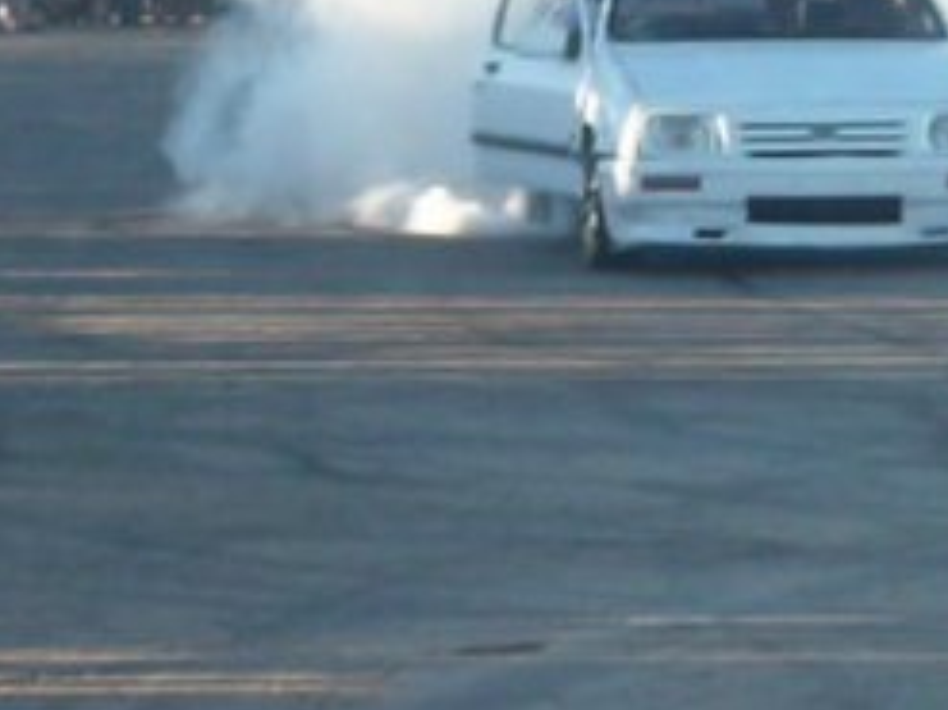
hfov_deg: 8.1
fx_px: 6652
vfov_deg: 6.1
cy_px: 261
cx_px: 921
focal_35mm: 243
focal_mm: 16.5
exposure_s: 1/40
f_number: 14
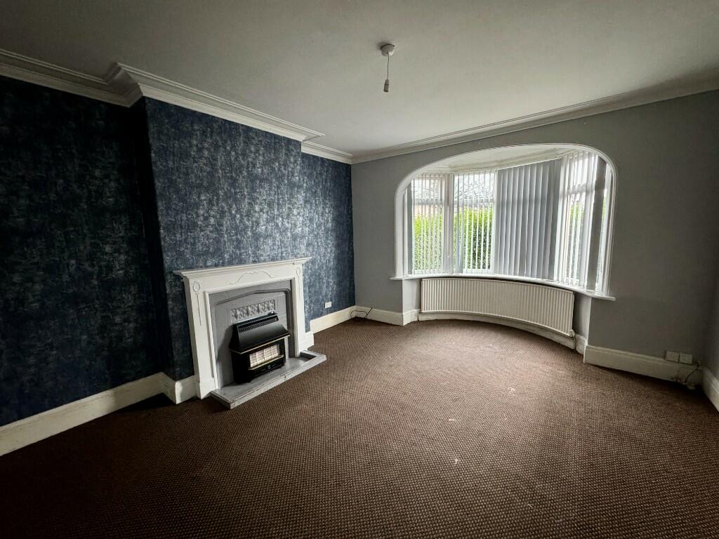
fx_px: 291
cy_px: 270
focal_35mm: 14
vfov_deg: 85.7
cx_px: 360
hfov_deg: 102.1
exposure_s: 1/50
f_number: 2.2
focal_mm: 2.22
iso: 640
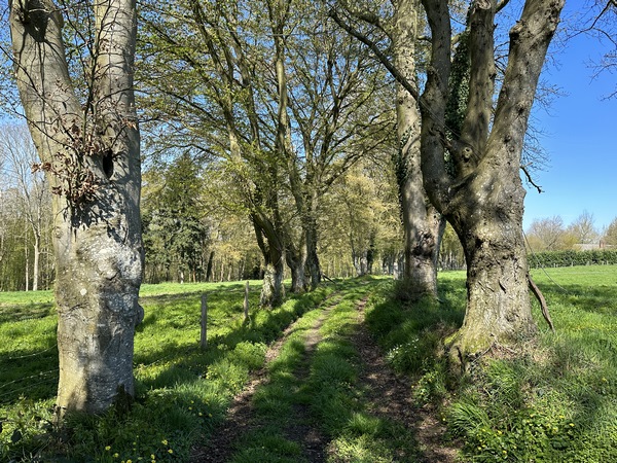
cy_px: 232
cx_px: 308
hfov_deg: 71.6
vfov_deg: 56.8
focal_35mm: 24
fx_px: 428
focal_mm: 6.86
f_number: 1.78
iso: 80
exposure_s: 1/1321
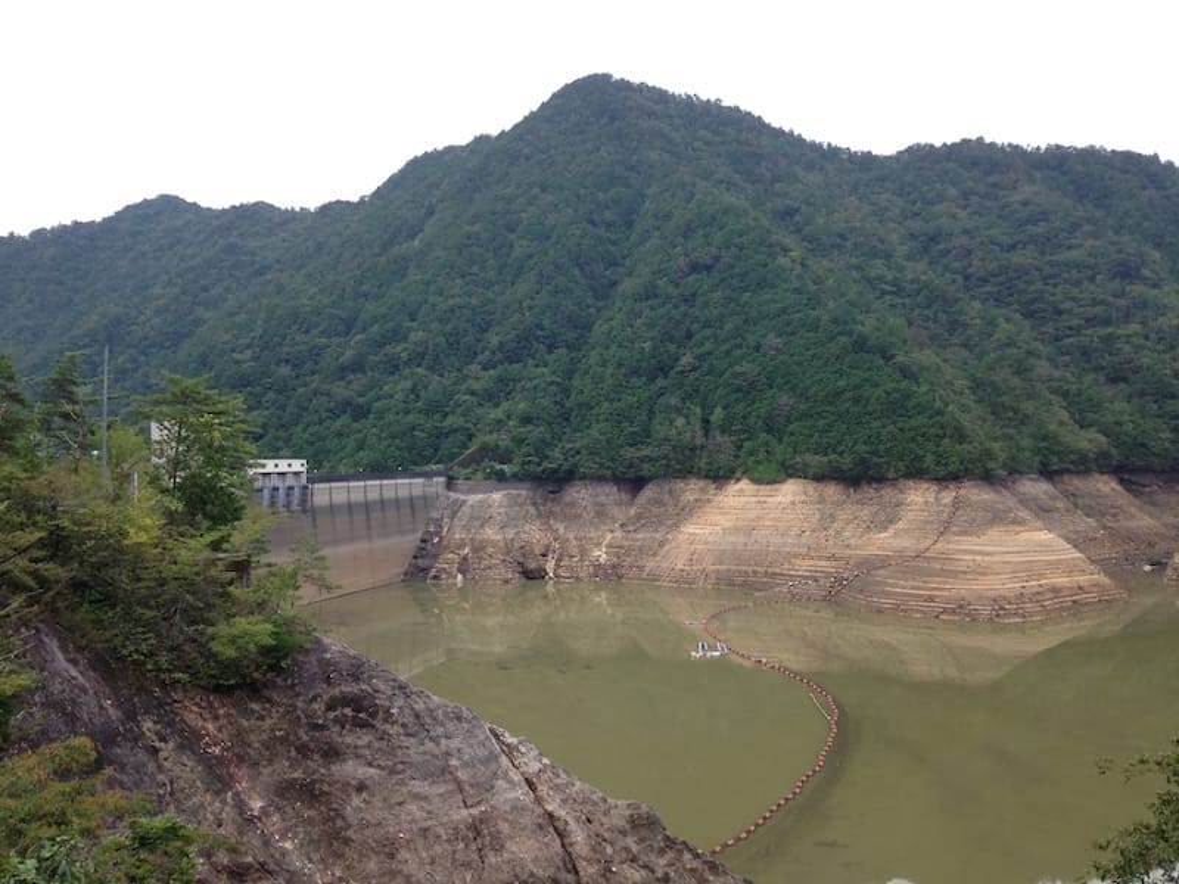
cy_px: 442
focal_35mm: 33
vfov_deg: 42.9
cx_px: 590
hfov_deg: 55.4
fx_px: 1124
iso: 50
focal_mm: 4.13
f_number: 2.4
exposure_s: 1/120
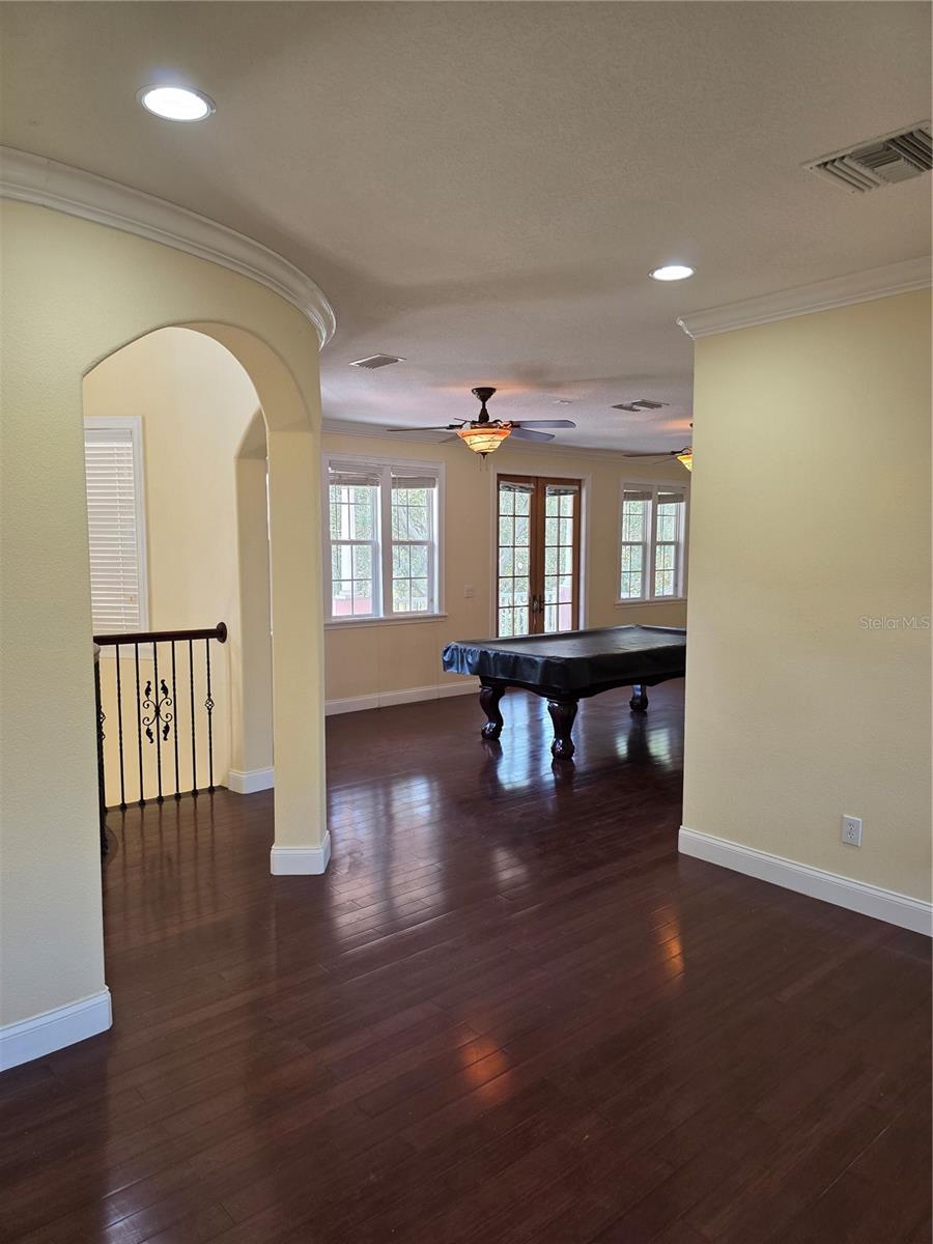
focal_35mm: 23
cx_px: 466
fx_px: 827
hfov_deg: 58.9
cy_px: 622
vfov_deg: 73.9
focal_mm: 6.3
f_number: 1.7
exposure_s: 1/120
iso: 200
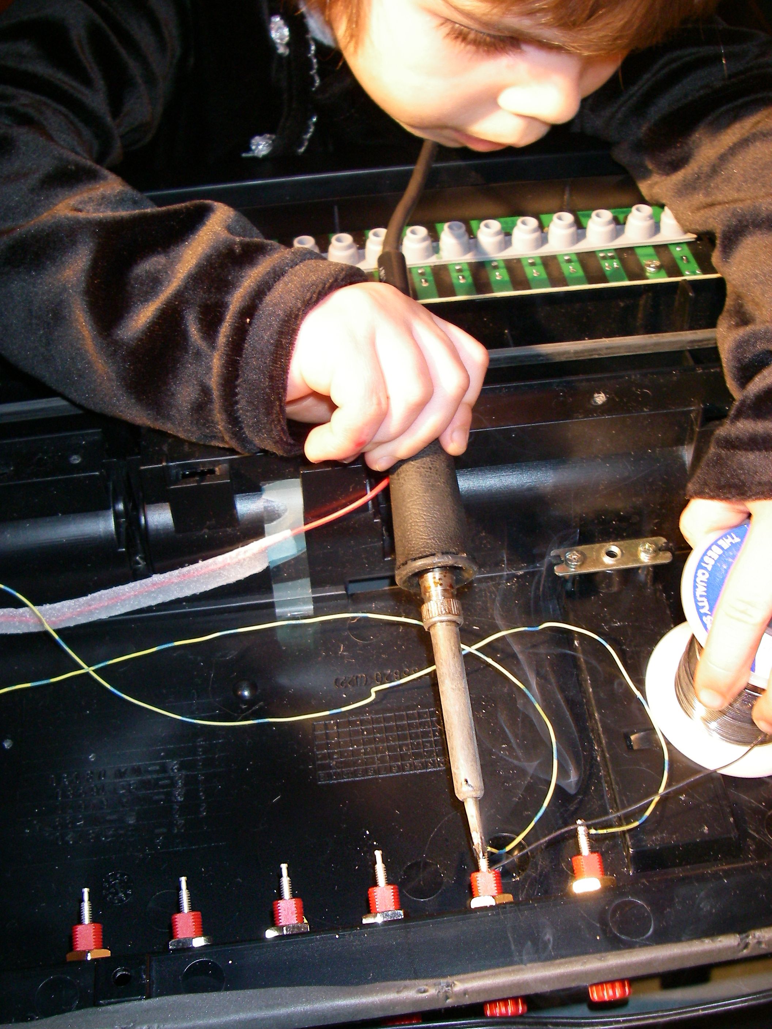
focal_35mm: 38
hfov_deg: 37.7
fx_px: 1130
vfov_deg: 49.0
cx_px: 386
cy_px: 514
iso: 200
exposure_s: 1/40
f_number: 3.3
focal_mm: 6.3
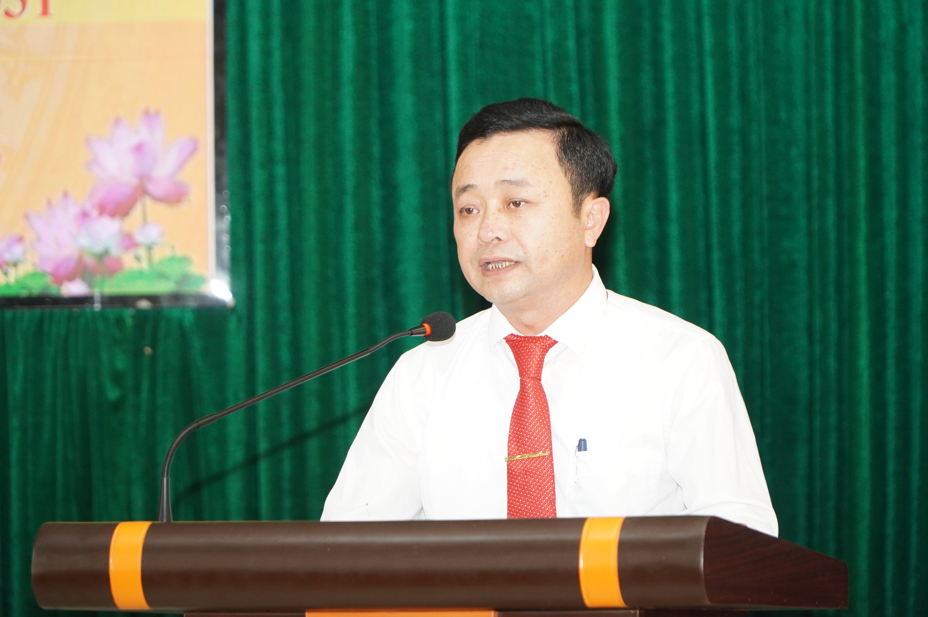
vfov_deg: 8.9
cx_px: 464
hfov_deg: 13.3
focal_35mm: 154
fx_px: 3979
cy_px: 308
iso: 1250
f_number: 4
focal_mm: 103
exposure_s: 1/160
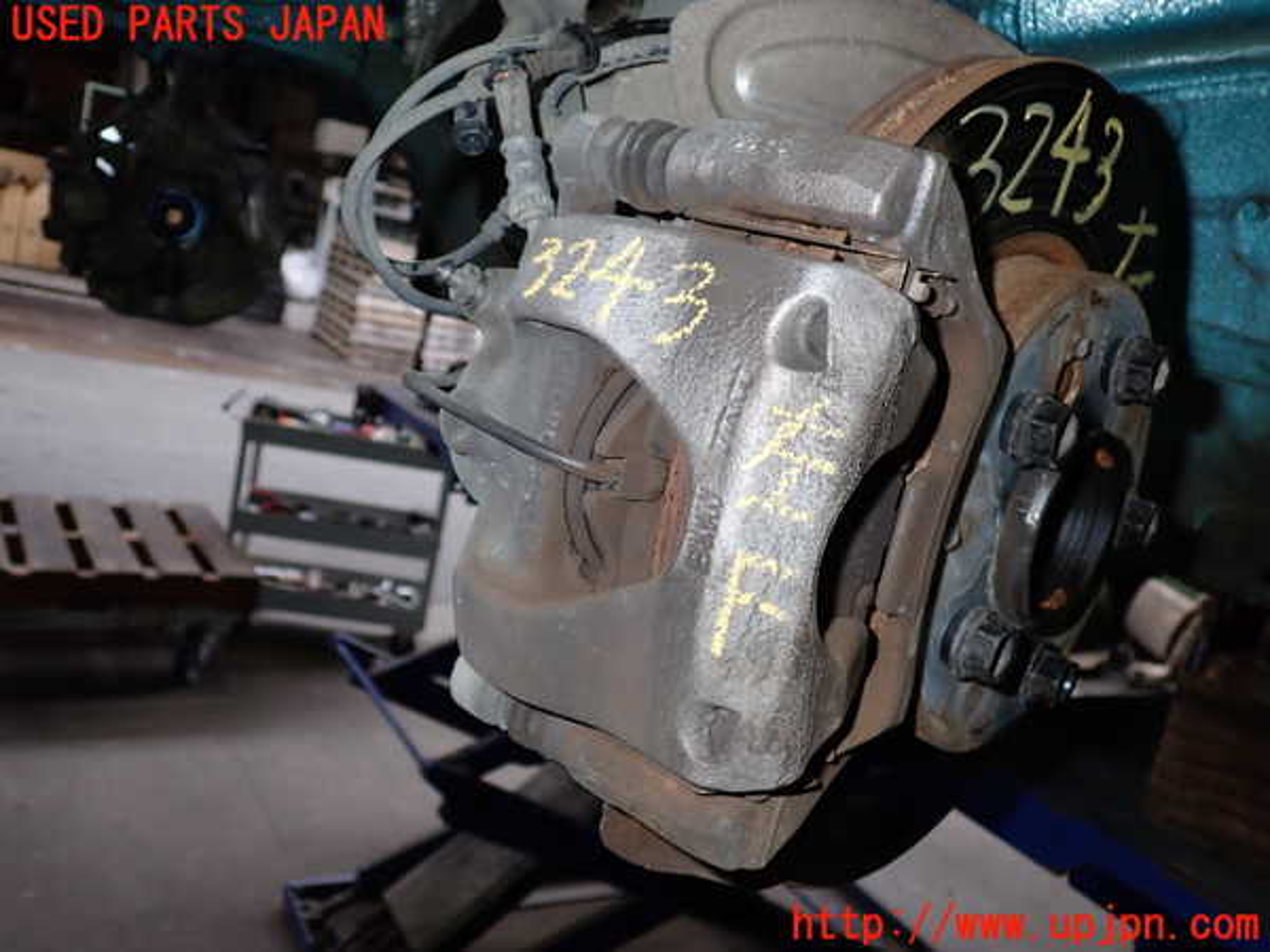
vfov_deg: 46.8
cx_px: 635
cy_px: 476
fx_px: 1101
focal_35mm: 30
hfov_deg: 60.0
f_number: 6.3
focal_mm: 5.4
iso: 200
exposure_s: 1/30
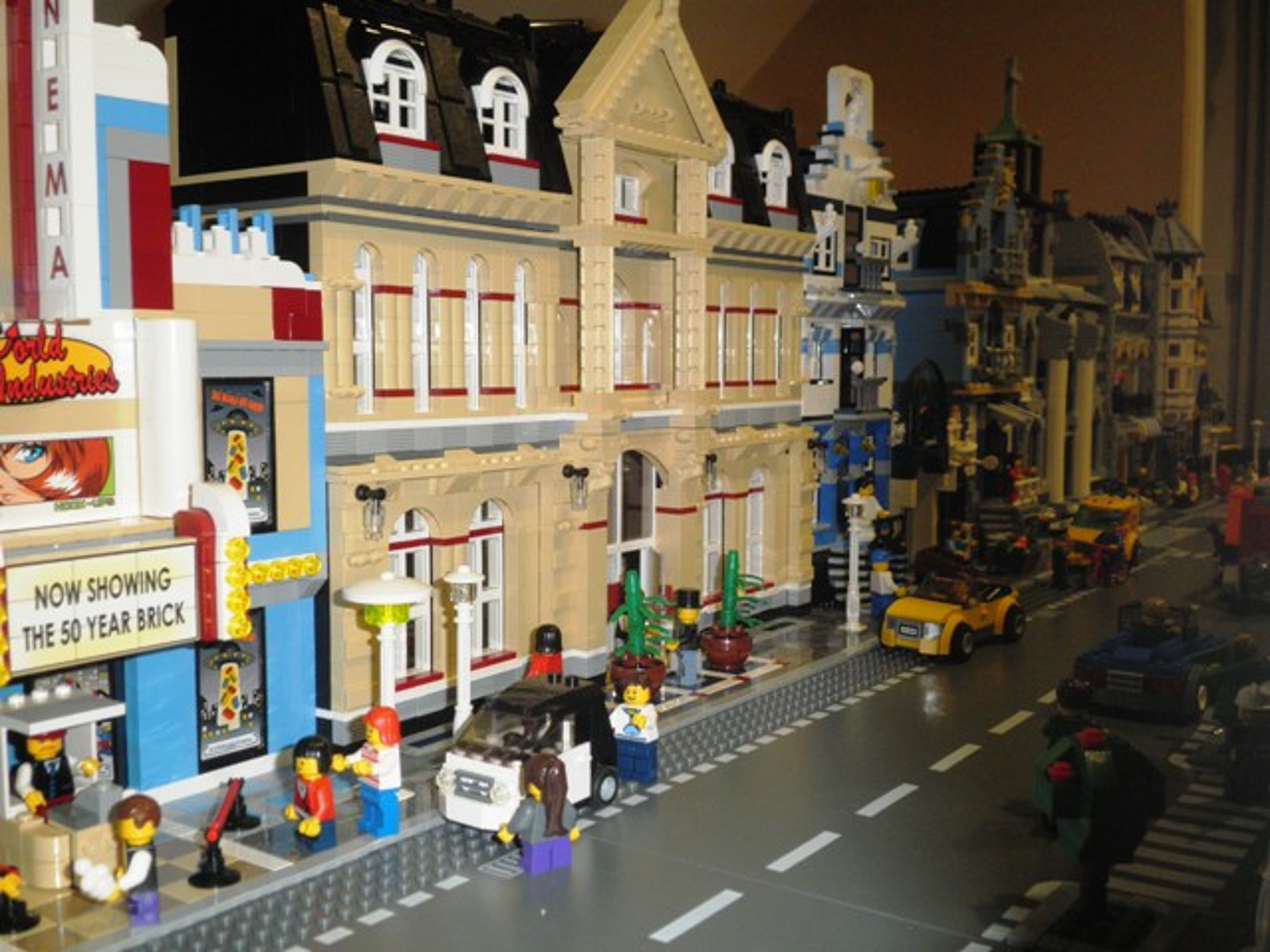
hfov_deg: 51.4
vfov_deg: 39.7
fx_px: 1321
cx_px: 635
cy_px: 476
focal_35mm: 36
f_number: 3.1
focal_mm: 6.4
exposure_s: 1/50
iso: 160
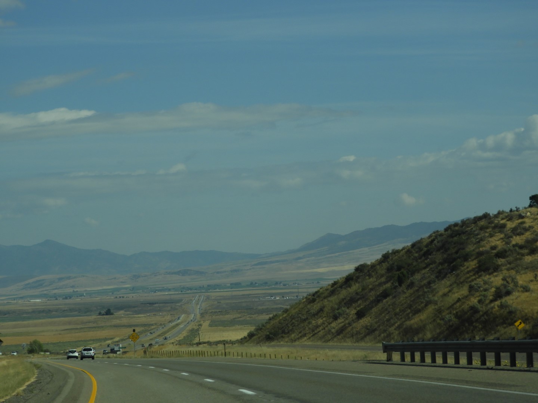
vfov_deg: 12.9
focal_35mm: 115
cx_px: 269
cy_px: 202
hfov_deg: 17.1
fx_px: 1787
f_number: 5
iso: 100
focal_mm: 20.6
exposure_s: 1/1000
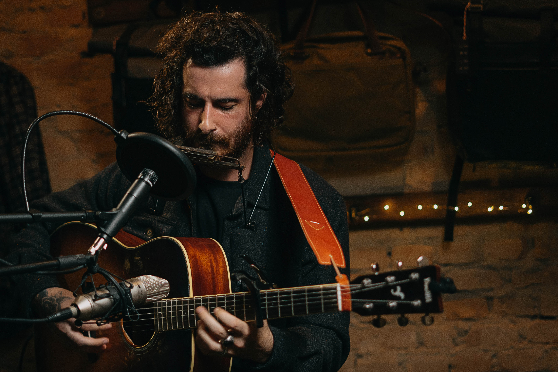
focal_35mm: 75
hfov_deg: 27.0
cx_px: 279
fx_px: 1162
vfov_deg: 18.2
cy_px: 186
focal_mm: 50
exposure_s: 1/125
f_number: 1.8
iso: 1000
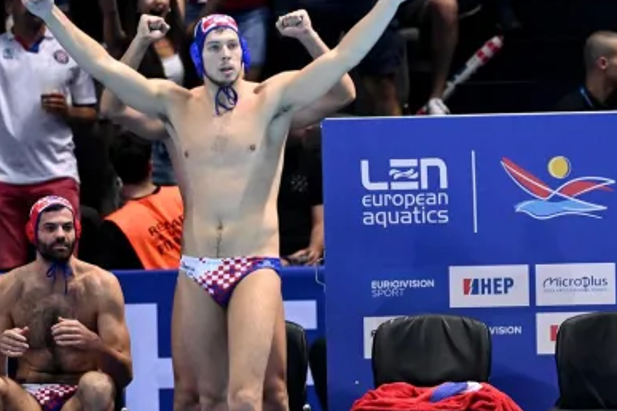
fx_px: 13470
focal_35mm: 786
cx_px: 576
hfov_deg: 2.6
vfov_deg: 1.7
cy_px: 178
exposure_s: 1/1250
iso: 5000
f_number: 4
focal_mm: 400
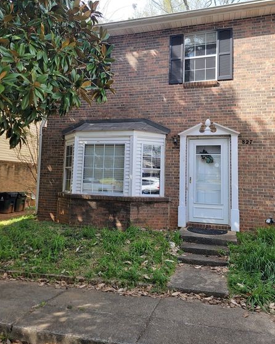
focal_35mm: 28
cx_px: 144
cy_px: 148
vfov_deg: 62.0
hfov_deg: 51.5
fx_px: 285
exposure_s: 1/309
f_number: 1.8
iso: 16
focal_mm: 6.7
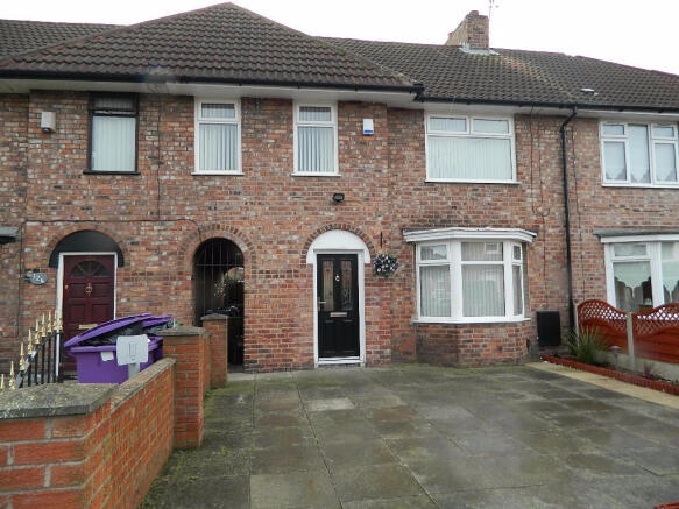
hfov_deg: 69.4
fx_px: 490
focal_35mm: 25
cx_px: 340
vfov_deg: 54.9
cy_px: 254
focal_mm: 4.5
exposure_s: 1/100
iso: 80
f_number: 3.1
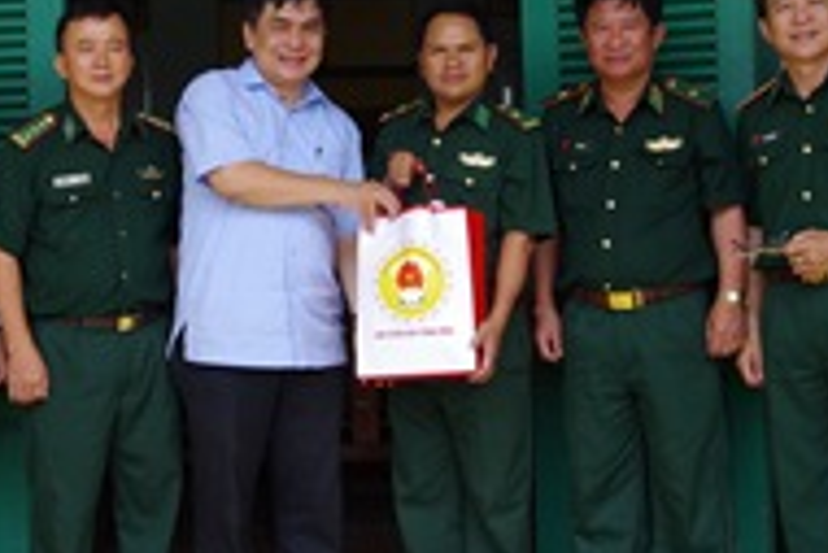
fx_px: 1707
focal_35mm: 74
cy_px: 176
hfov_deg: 27.0
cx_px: 231
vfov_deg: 18.4
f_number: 11
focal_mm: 21
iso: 200
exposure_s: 1/60
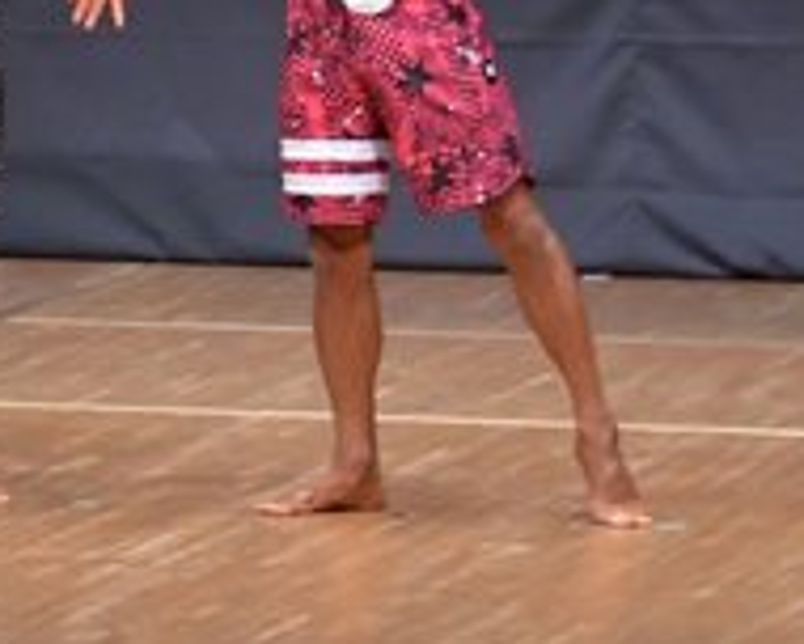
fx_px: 13373
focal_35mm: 562
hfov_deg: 3.4
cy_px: -68
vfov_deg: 2.8
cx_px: -620
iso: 6400
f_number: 5.6
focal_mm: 98
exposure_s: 1/400
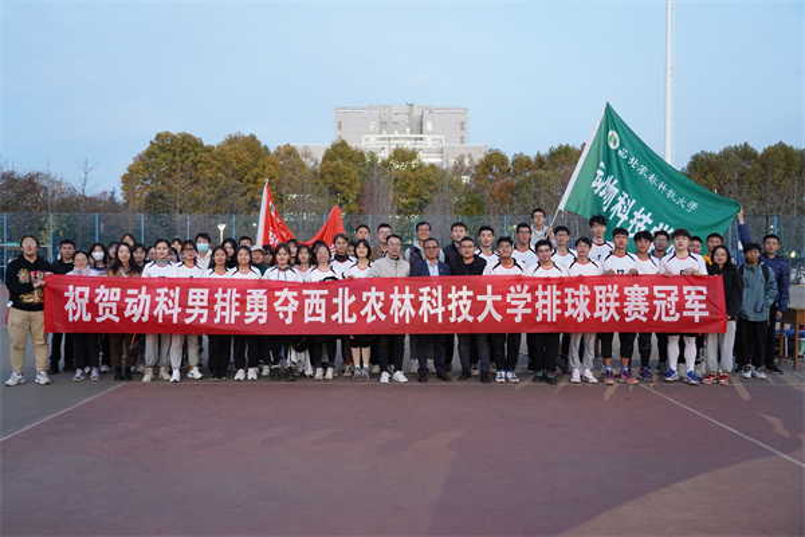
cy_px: 268
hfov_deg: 61.9
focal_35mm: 30
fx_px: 671
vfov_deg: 43.6
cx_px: 402
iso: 2500
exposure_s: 1/30
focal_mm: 30
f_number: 4
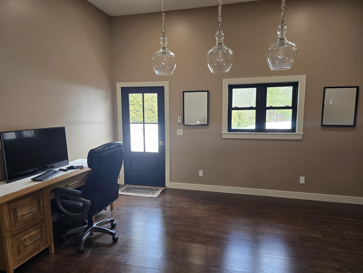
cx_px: 182
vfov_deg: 58.9
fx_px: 241
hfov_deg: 73.9
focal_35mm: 23
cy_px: 136
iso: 125
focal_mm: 6.3
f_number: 1.7
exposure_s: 1/120
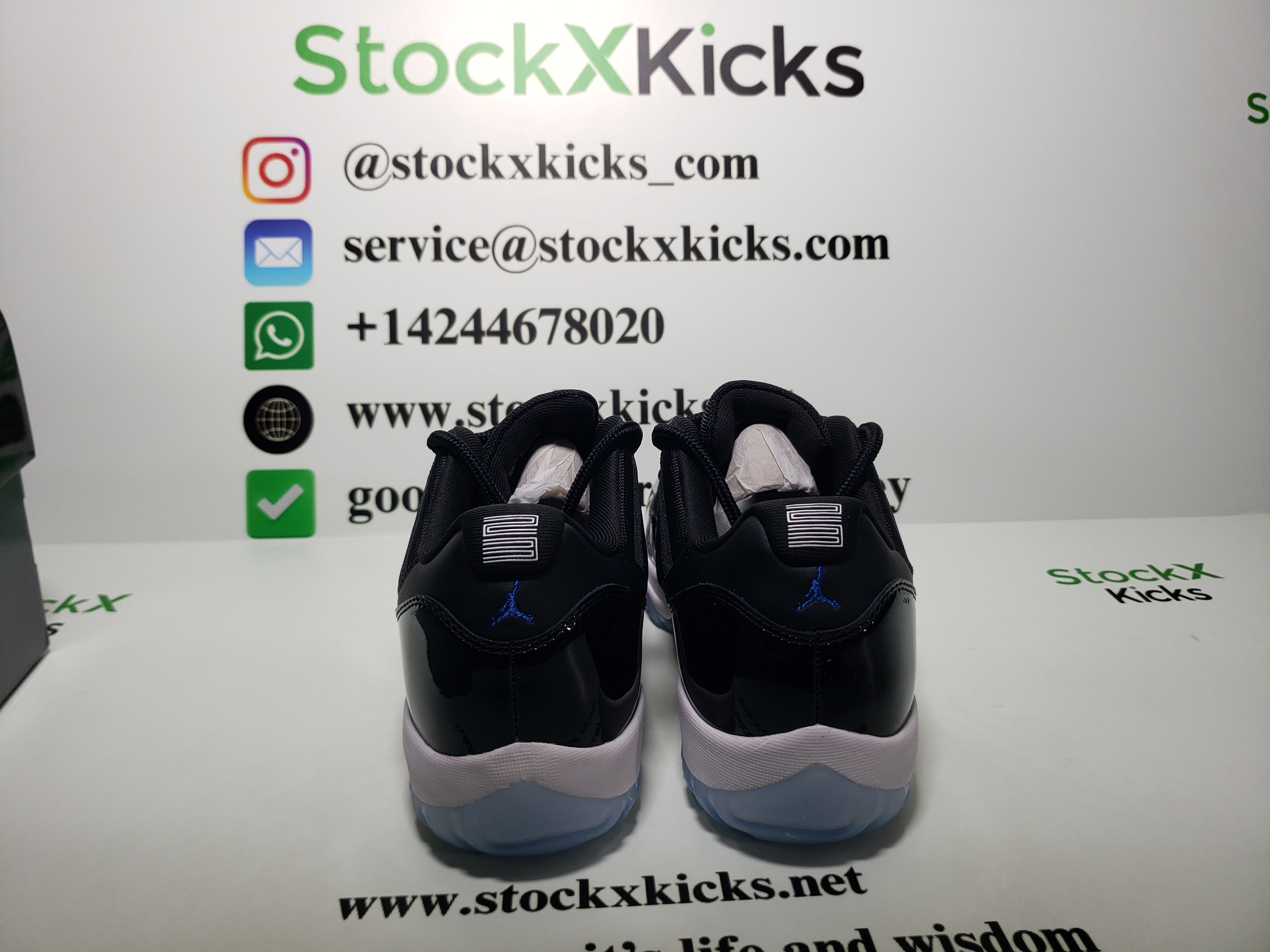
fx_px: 954
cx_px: 635
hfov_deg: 67.3
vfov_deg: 53.1
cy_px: 476
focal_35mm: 26
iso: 50
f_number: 1.5
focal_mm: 4.3
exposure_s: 1/478
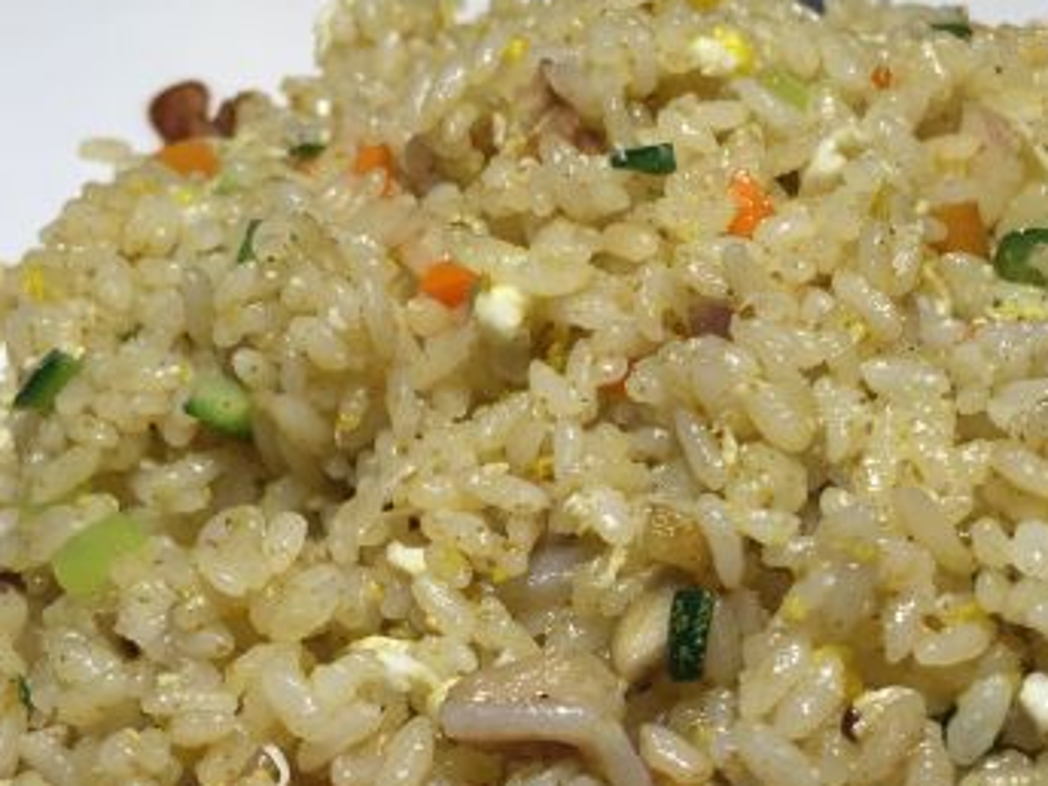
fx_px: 1786
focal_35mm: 59
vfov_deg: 24.5
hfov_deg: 32.5
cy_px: 605
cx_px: 670
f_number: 2.2
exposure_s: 1/100
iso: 40
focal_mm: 4.15
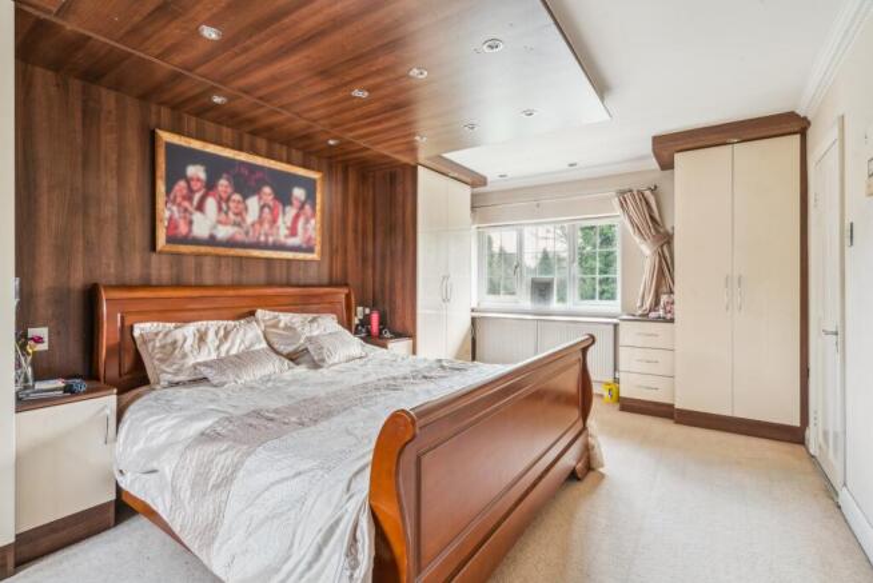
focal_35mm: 16
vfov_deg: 73.8
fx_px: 388
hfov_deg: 96.7
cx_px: 436
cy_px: 292
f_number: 10
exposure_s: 1/2
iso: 640
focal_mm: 16
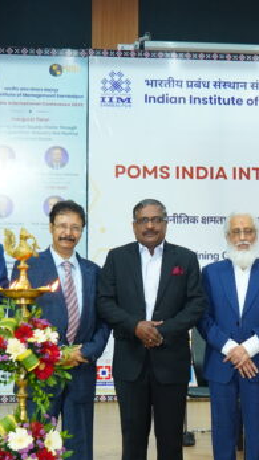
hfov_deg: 20.2
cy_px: 276
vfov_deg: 35.9
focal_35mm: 58
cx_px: 240
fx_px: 709
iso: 1600
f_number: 4
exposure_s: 1/100
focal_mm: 25
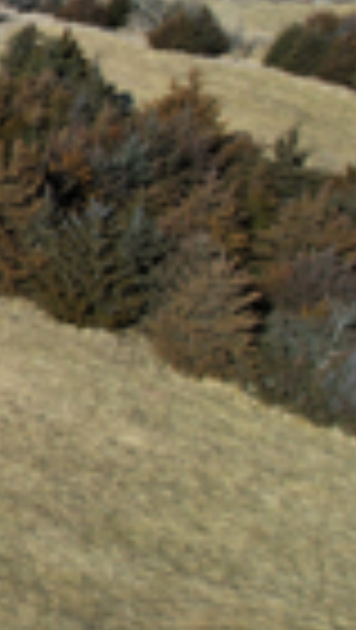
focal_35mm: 74
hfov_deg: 12.9
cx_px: -478
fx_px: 1239
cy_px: 207
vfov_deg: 28.4
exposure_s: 1/1600
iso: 100
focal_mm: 8.38
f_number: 2.8
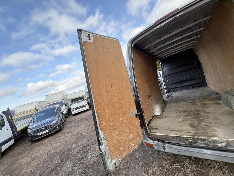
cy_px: 88
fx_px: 95
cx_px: 117
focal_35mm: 14
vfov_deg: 85.7
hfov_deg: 102.1
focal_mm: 2.22
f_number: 2.2
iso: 40
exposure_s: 1/146
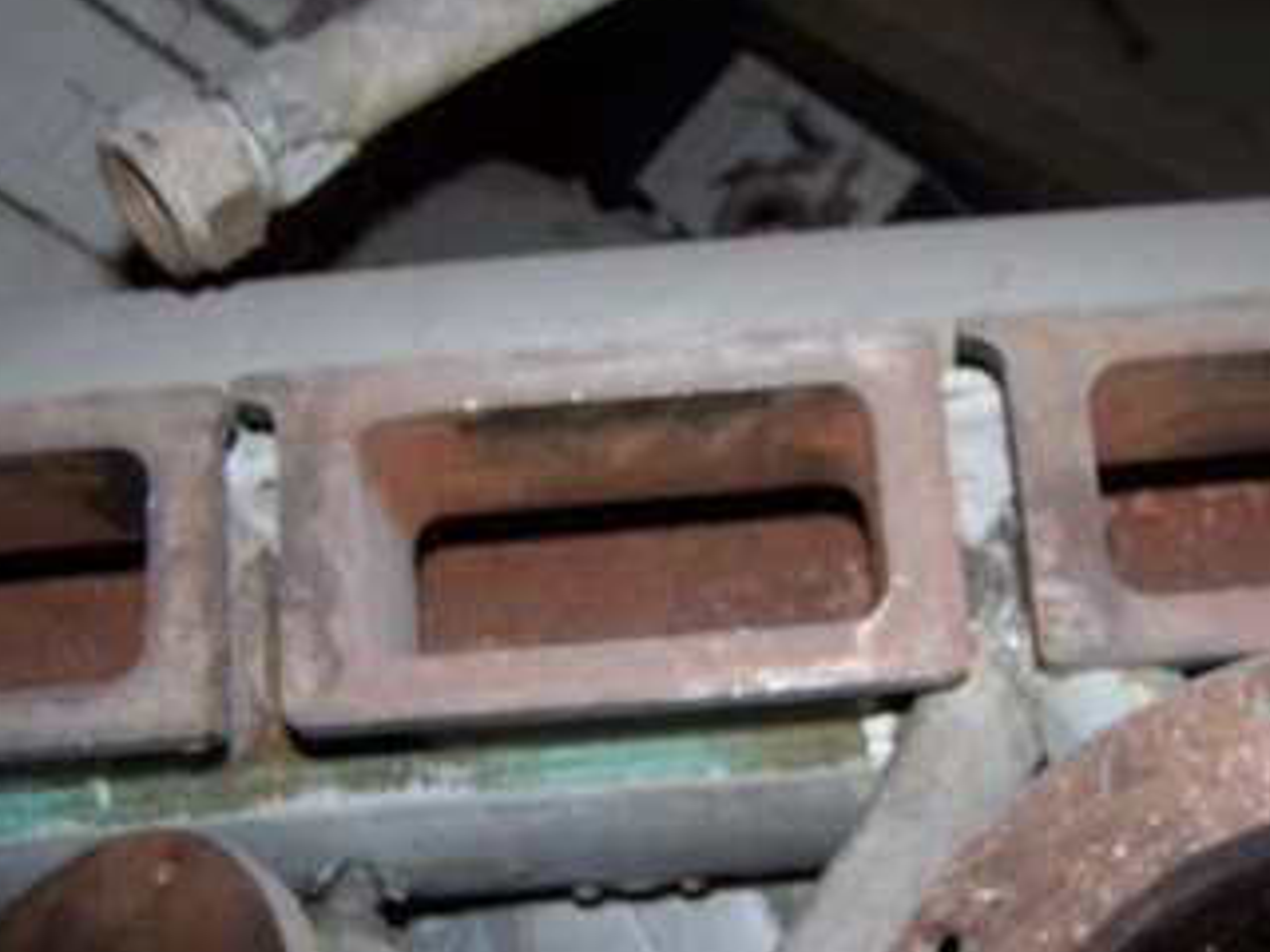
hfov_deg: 33.6
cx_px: 794
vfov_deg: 25.7
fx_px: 2091
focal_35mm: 57
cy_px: 492
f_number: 2.8
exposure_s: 1/60
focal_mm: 6.3
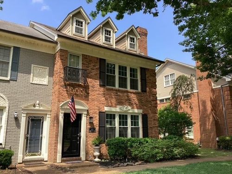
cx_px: 116
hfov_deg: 58.4
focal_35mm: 31
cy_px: 87
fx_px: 208
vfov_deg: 45.4
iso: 25
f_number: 2.4
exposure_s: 1/668
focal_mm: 3.3
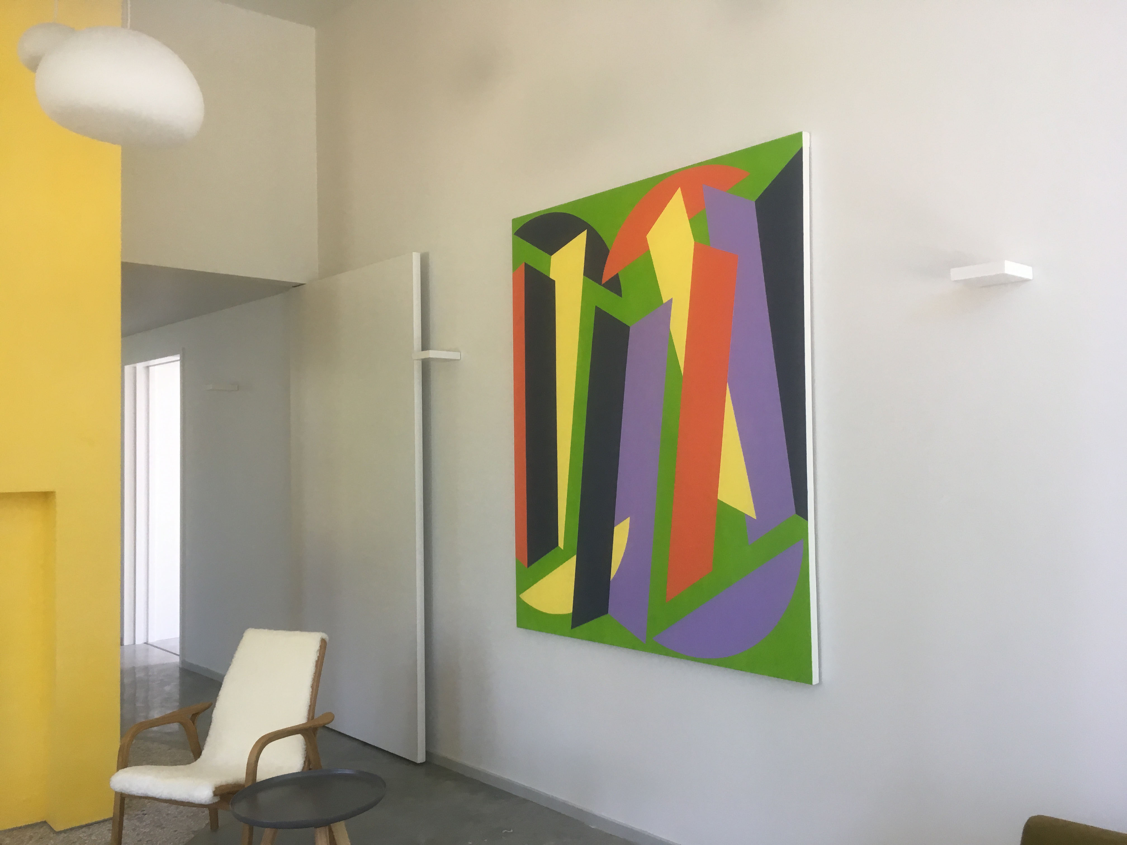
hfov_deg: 61.7
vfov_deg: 48.2
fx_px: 944
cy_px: 422
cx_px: 564
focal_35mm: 29
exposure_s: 1/33
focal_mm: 4.15
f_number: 2.2
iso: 32
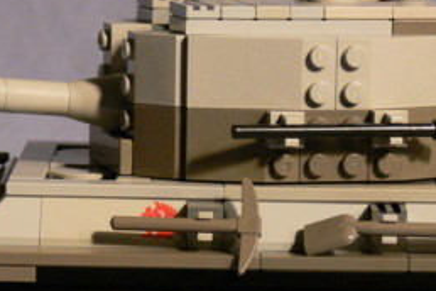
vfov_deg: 5.5
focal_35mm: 250
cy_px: 205
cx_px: 253
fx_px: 3028
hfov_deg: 8.2
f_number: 4
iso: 200
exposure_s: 1/50
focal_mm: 20.4
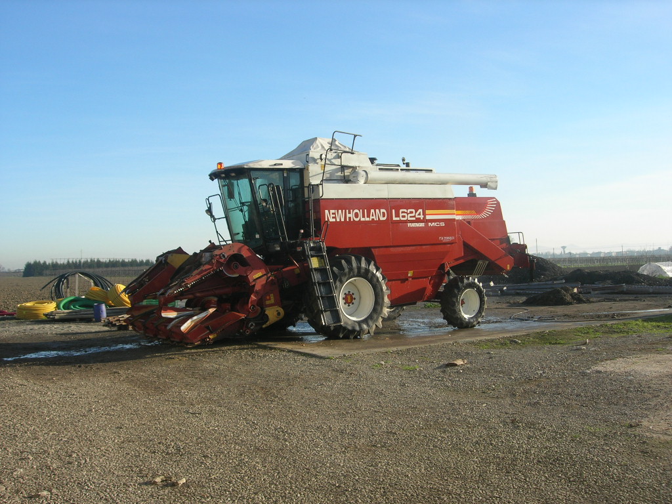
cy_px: 252
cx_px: 336
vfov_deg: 37.7
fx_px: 738
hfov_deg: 49.0
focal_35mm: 38
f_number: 4.8
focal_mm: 7.8
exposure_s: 1/330
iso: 64
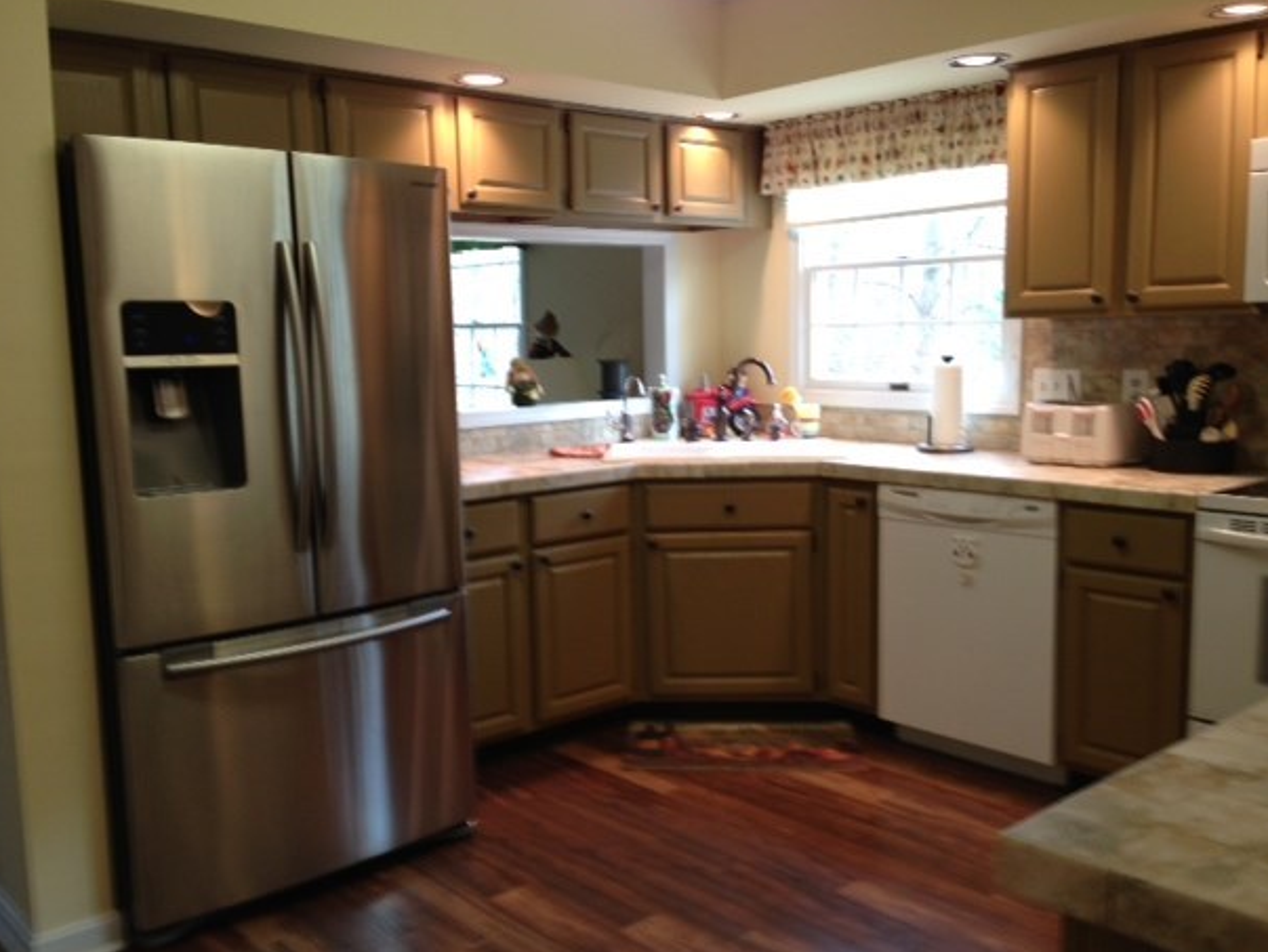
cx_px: 620
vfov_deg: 40.7
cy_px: 485
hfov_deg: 52.6
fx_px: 1283
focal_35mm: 35
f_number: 2.4
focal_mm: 4.13
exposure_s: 1/20
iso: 80
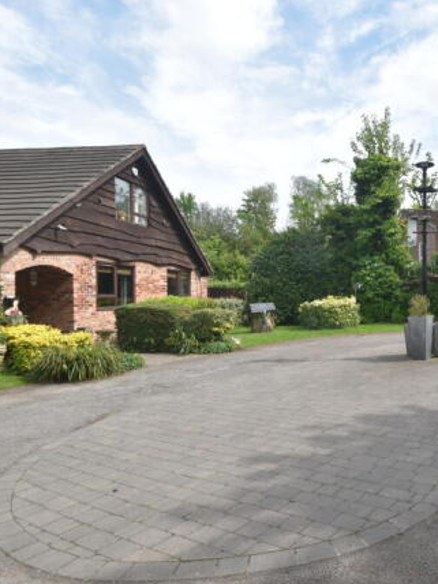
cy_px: 297
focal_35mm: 25
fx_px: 428
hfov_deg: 49.5
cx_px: 376
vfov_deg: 68.6
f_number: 8
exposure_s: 1/250
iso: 200
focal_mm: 11.5
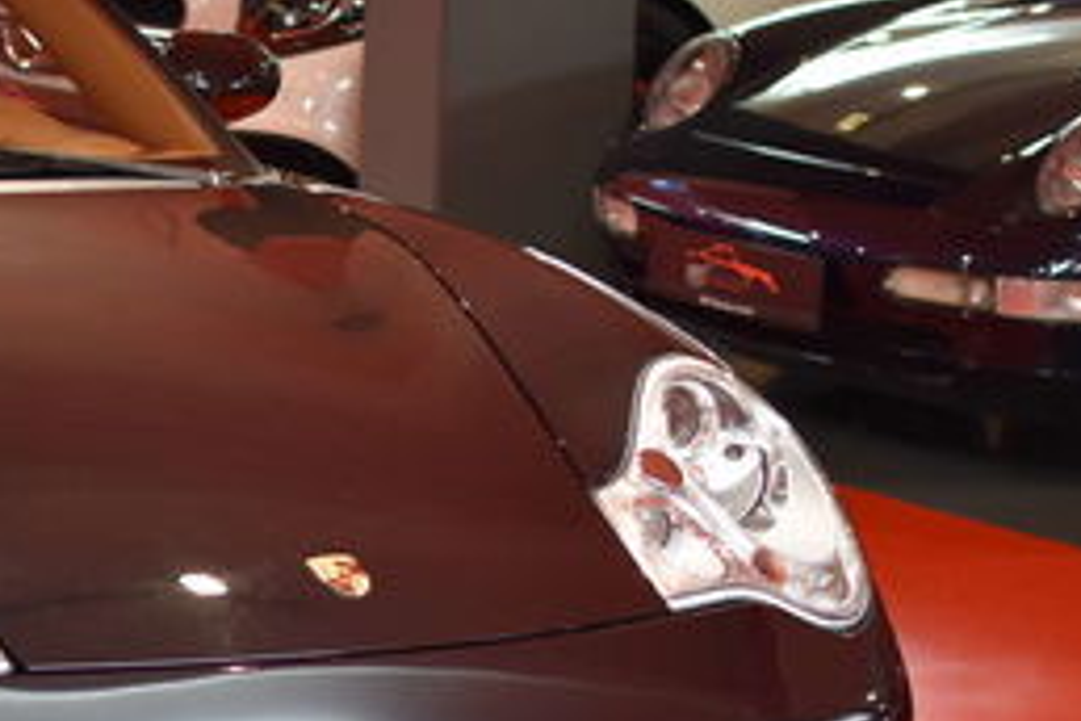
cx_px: -172
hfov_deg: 12.8
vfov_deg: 8.8
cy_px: 499
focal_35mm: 156
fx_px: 4699
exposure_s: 1/60
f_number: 2.8
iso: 800
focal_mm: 35
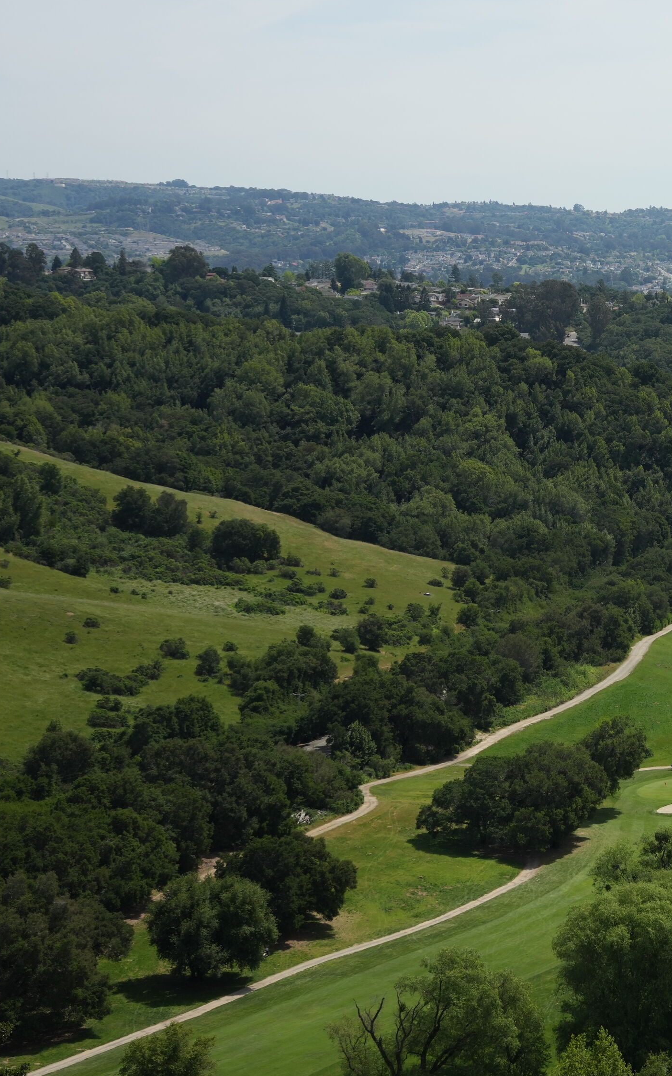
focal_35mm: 98
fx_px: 2871
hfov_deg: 13.0
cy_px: 396
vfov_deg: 21.2
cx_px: 829
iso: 320
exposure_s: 1/2500
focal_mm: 50
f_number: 4.5
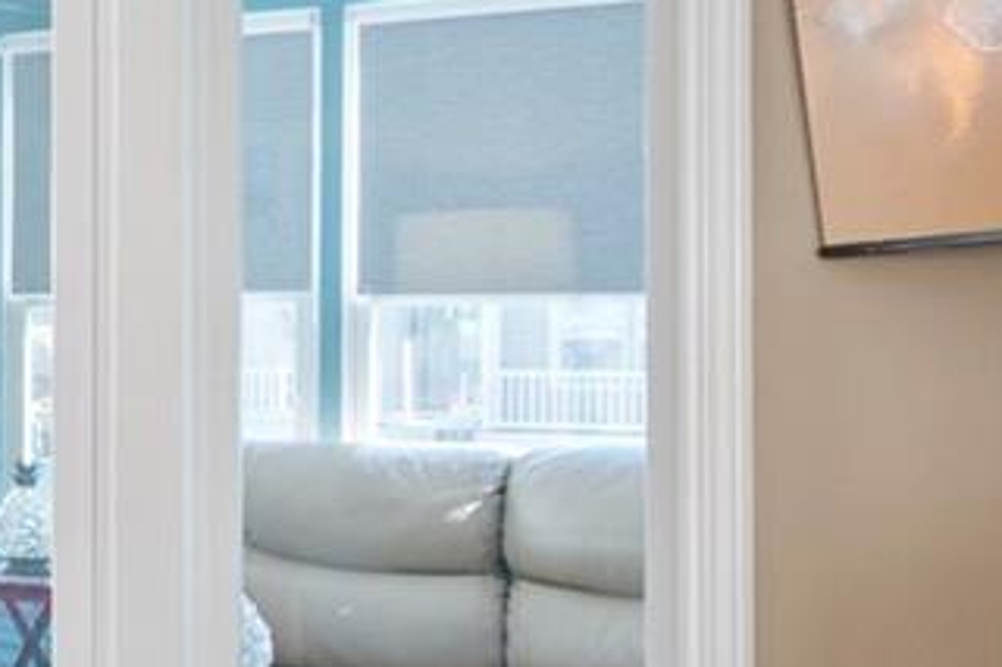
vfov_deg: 18.8
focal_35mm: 72
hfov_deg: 17.0
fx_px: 2017
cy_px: 409
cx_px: -1171
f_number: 8
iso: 100
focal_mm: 14.5
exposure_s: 1/1.67
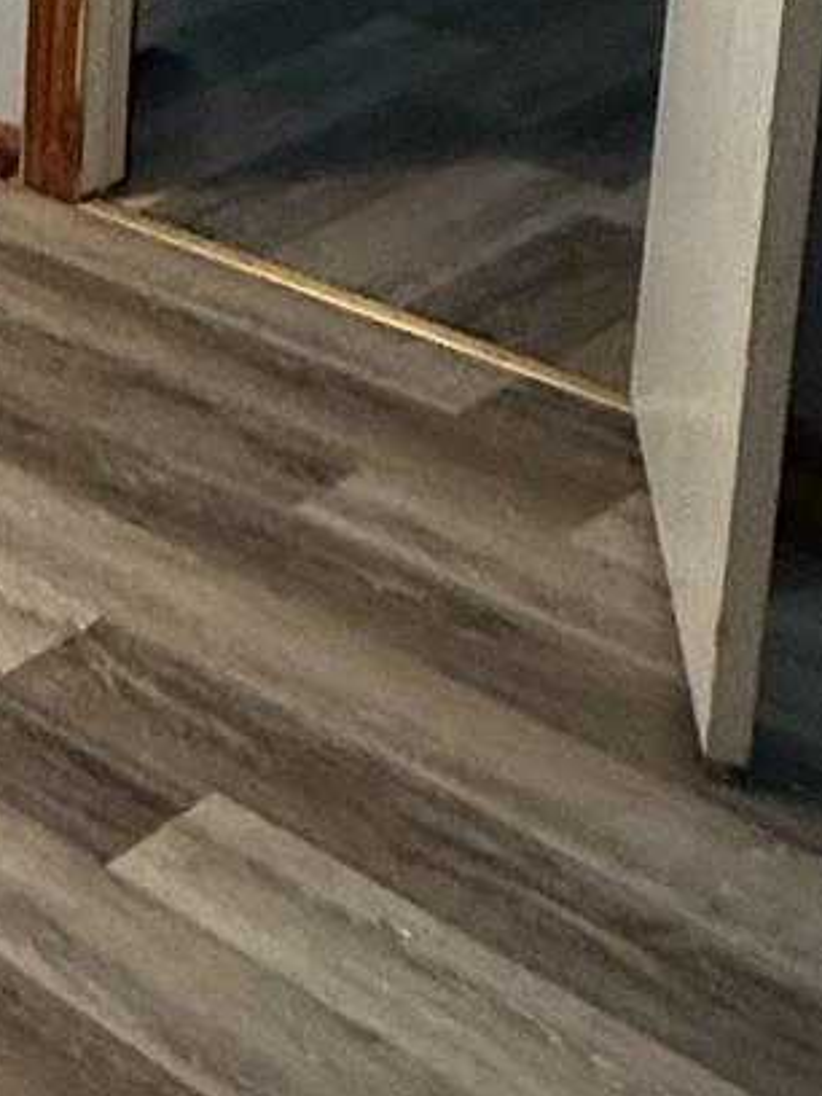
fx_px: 2501
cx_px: -1136
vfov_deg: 21.5
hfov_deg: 13.6
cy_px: -446
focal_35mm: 79
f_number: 2.2
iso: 640
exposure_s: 1/60
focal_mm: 2.22
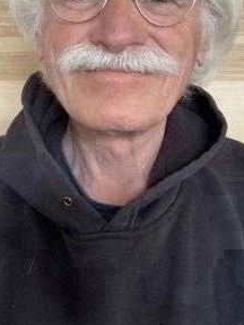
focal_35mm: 49
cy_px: 82
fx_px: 461
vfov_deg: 38.0
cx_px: 93
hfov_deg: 29.6
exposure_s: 1/60
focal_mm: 2.87
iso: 320
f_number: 2.2
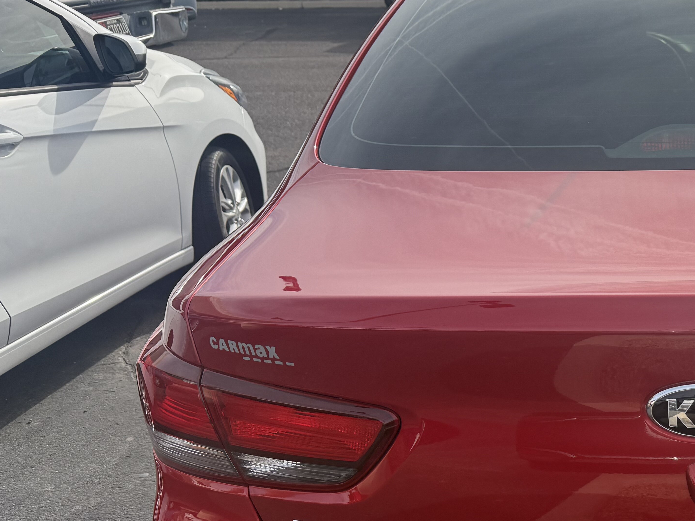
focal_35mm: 48
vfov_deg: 29.9
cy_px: 380
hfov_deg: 35.8
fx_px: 964
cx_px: 694
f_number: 1.78
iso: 100
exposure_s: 1/3759
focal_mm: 6.76
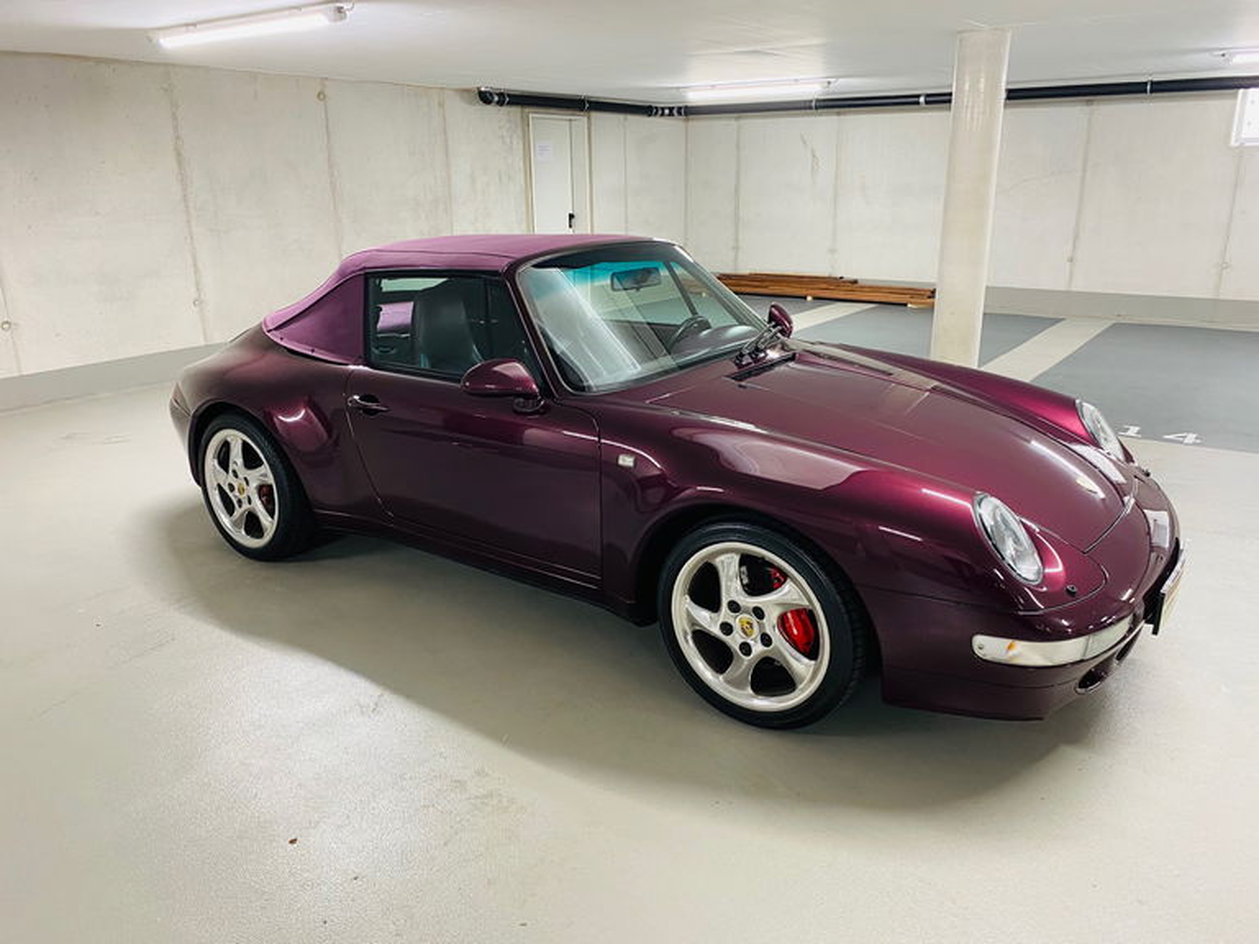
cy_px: 472
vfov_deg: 53.1
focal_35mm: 26
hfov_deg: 67.3
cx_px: 630
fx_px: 946
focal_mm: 4.25
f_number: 1.8
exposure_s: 1/50
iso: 160
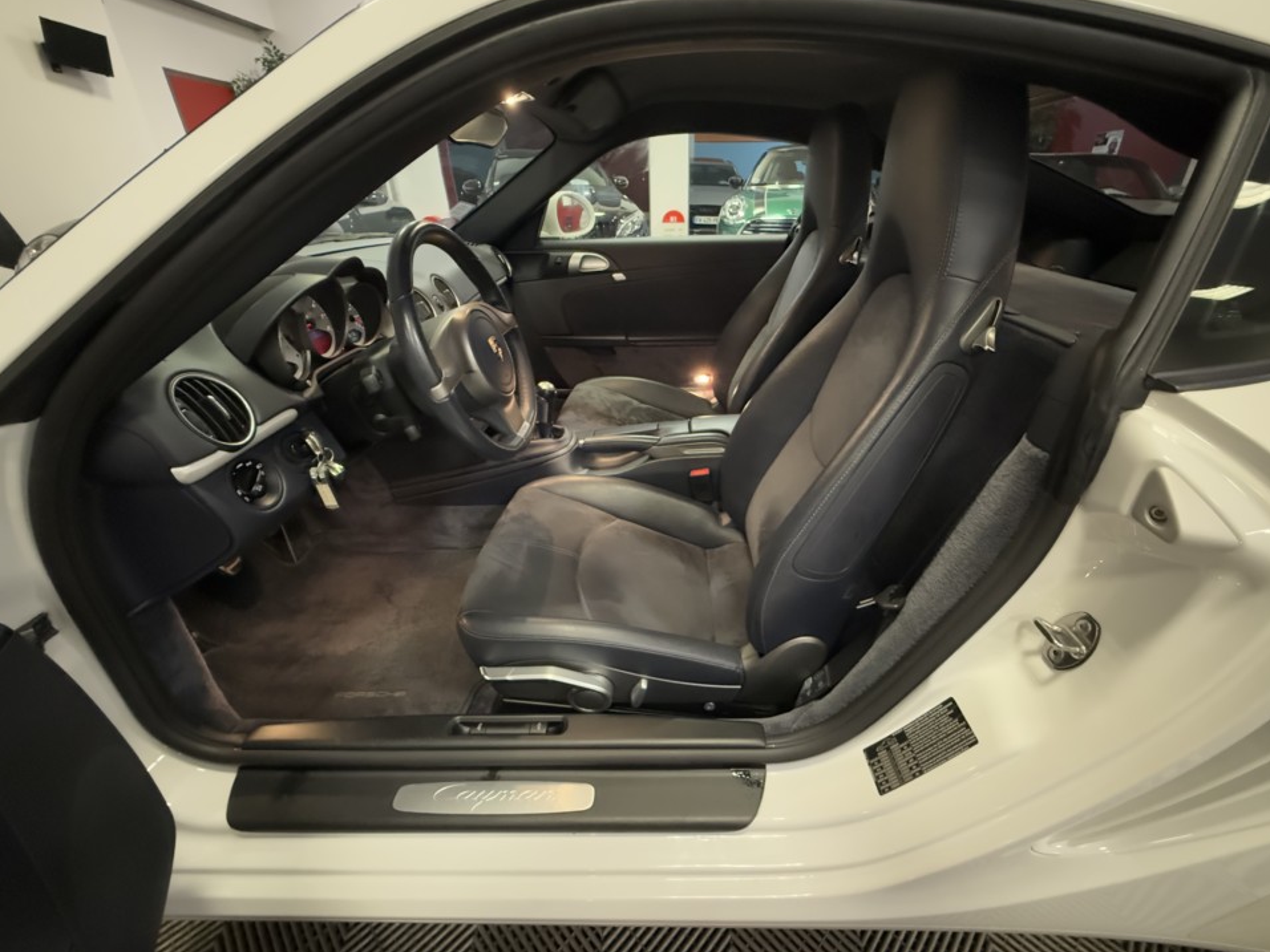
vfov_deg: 81.7
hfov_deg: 98.1
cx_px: 670
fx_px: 550
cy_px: 461
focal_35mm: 15
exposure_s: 1/33
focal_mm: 2.22
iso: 1600
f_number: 2.2
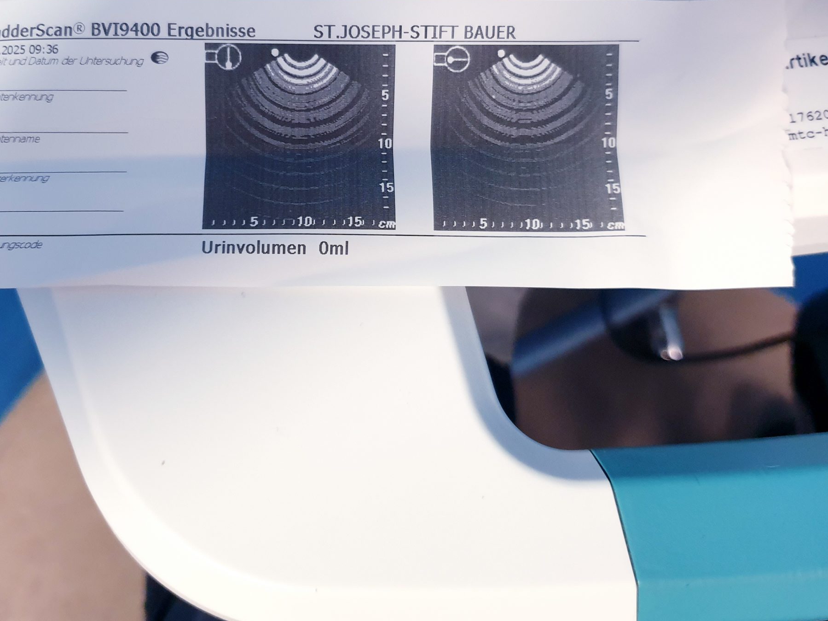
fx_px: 885
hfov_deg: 50.0
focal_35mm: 37
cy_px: 216
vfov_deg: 38.3
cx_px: 353
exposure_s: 1/33
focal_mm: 4.3
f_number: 1.5
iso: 320
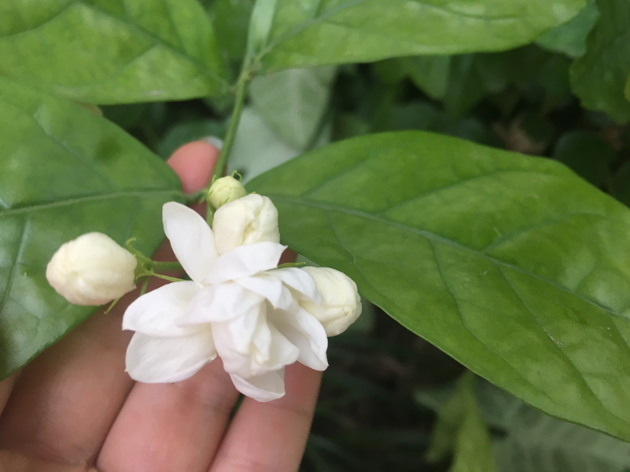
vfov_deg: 46.8
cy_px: 229
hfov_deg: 60.0
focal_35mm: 30
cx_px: 320
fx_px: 546
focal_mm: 4.15
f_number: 2.2
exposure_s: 1/33
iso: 80
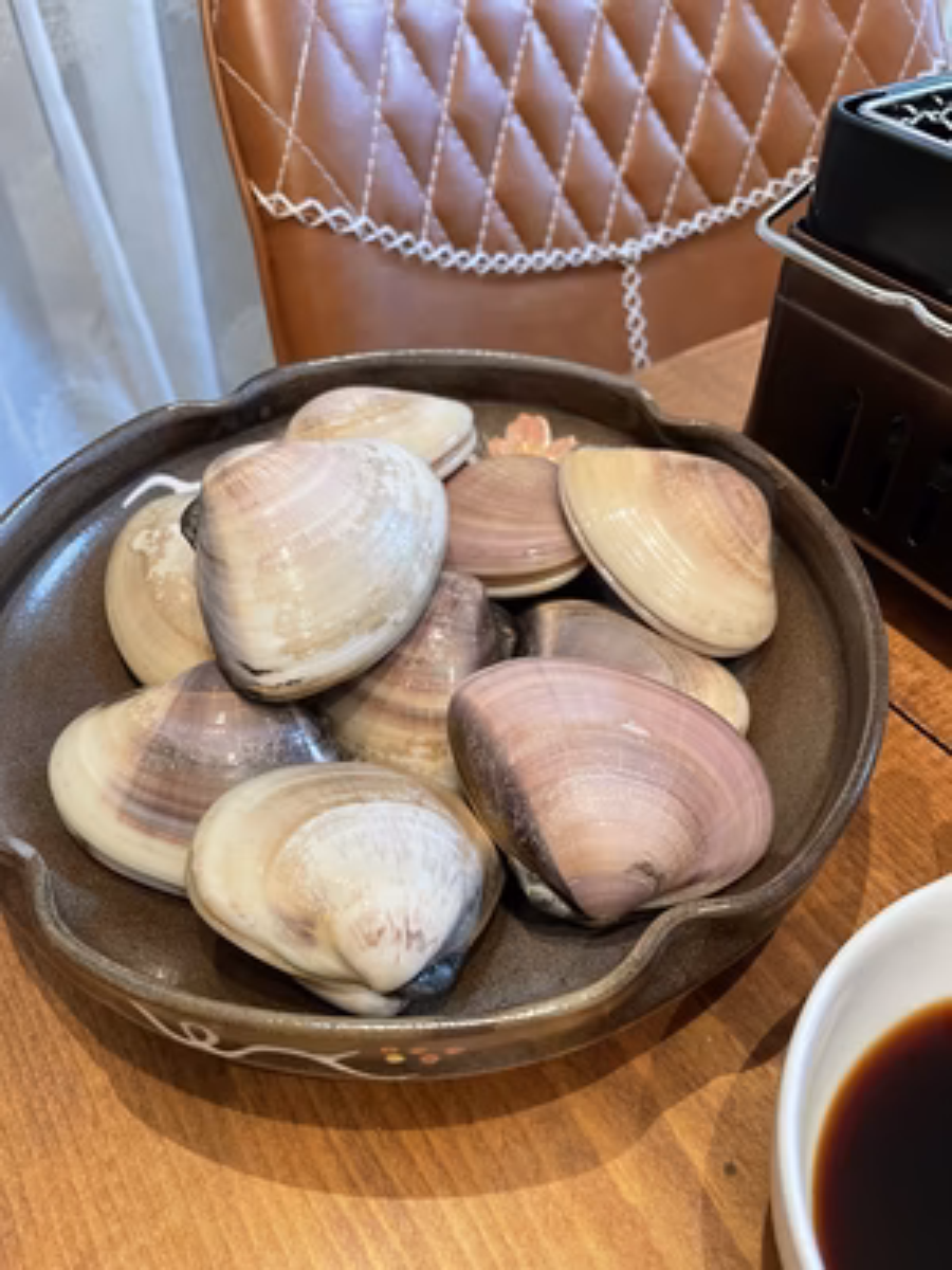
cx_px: 476
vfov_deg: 67.3
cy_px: 635
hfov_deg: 53.1
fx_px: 953
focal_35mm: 26
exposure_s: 1/60
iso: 250
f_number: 1.6
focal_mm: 4.2
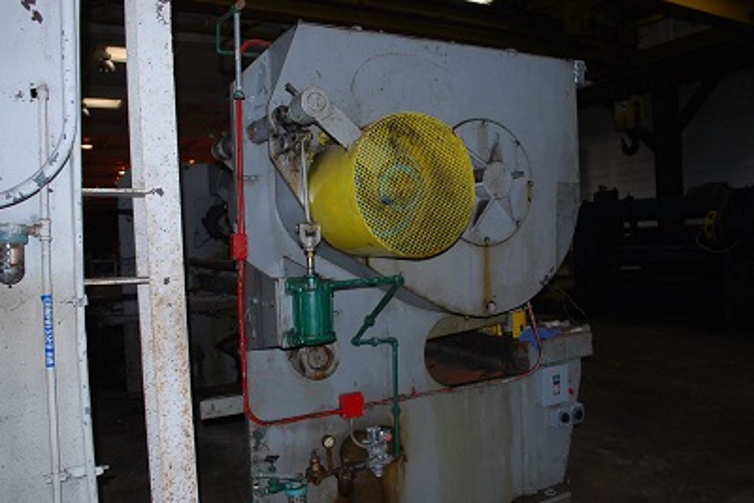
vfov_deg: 43.6
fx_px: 629
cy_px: 252
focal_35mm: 30
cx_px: 377
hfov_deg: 61.9
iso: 200
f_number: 3.8
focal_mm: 20
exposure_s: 1/60
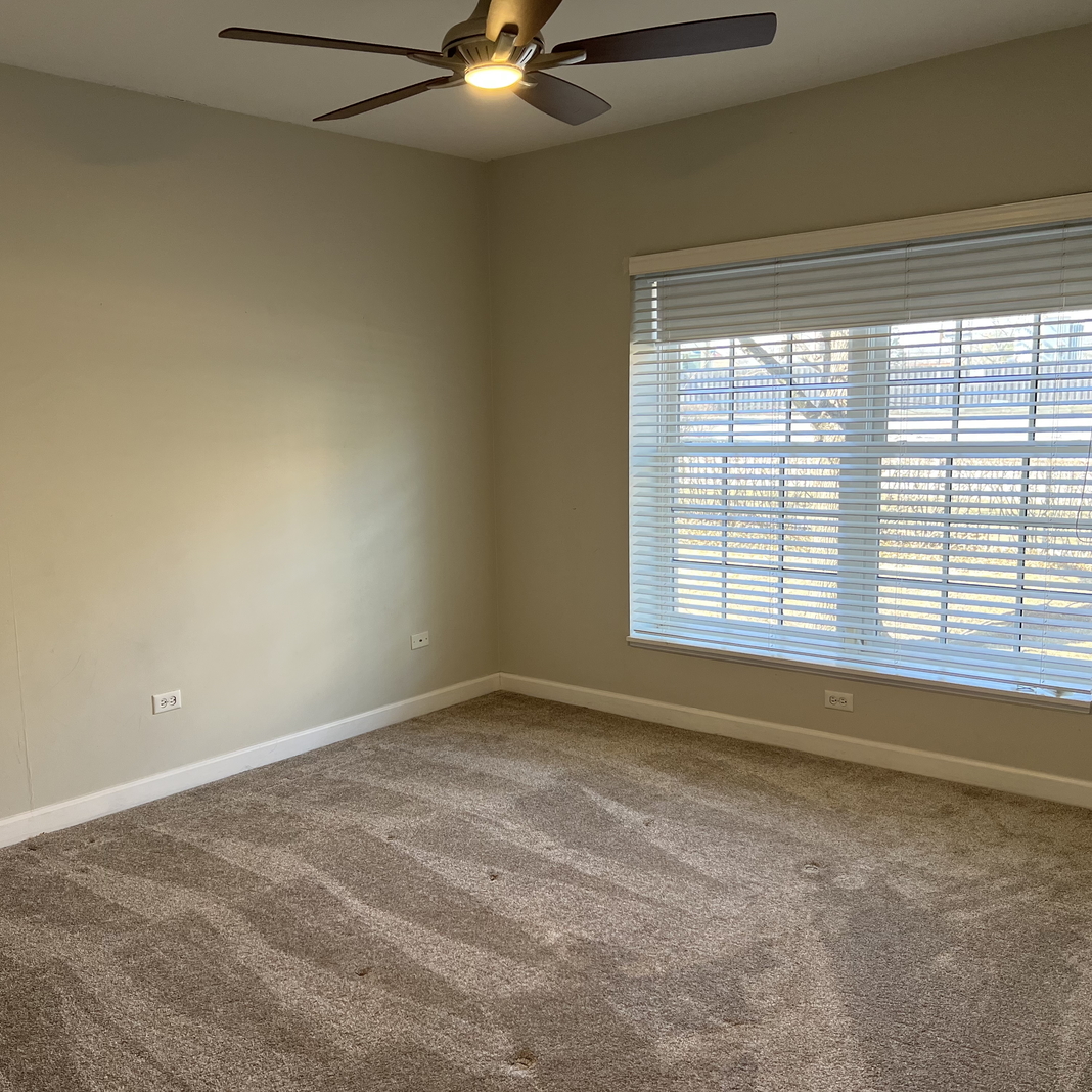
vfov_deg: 52.5
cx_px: 466
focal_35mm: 31
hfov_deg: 52.3
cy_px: 550
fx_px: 1106
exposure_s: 1/120
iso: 125
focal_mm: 5.7
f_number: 1.5
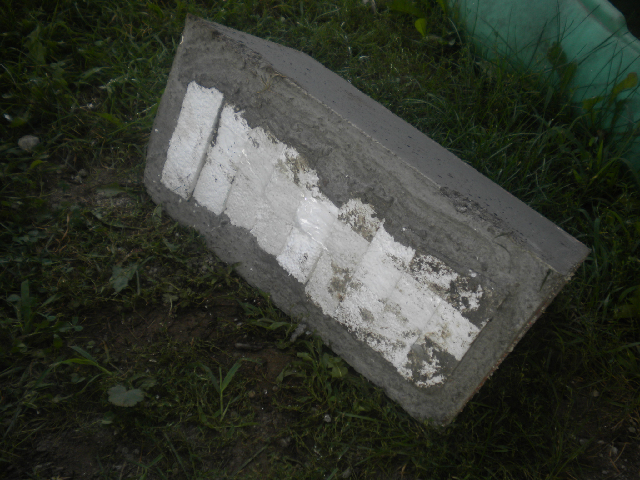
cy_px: 240
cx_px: 320
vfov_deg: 40.7
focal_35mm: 35
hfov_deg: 52.6
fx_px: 647
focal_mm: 6.3
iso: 80
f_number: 3.1
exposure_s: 1/152
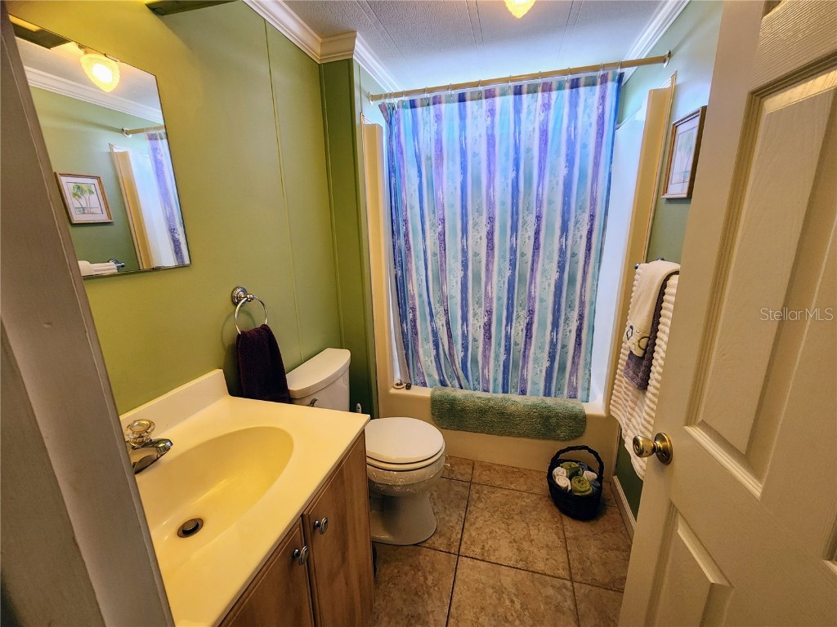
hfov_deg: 106.2
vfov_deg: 89.9
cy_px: 314
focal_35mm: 13
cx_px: 418
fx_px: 314
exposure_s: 1/60
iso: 320
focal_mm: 2.2
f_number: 2.2
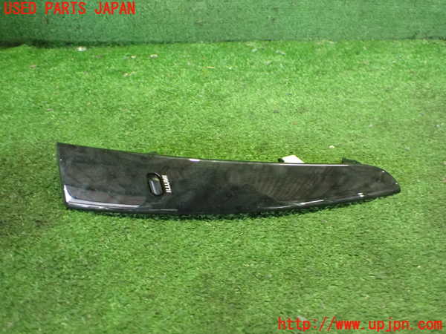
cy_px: 167
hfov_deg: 60.0
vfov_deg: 46.8
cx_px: 223
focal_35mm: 30
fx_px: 387
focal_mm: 5.4
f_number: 2.3
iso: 1250
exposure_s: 1/30
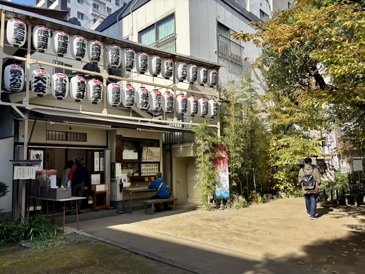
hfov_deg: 65.3
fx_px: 285
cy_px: 142
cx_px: 181
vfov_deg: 51.4
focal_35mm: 27
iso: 50
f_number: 1.6
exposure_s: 1/1543
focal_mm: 5.96
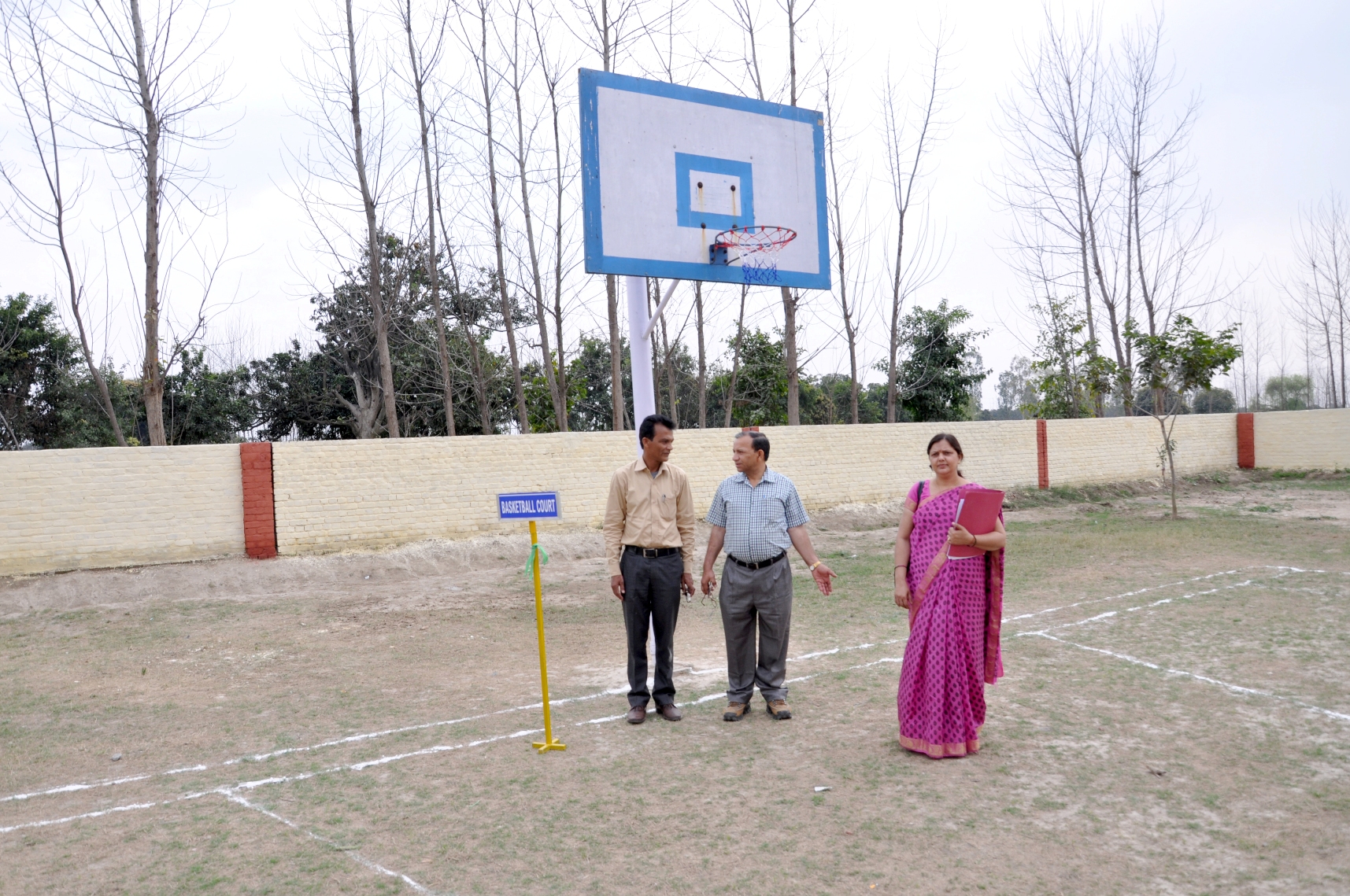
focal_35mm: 27
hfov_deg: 67.4
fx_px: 1011
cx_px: 675
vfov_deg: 47.8
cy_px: 448
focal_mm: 18
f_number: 6.3
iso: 200
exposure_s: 1/125
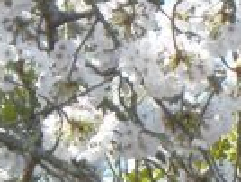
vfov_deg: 1.1
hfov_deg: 1.5
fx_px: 9332
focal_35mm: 1338
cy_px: 354
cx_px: 185
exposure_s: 1/320
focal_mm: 45.85
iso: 125
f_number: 4.5
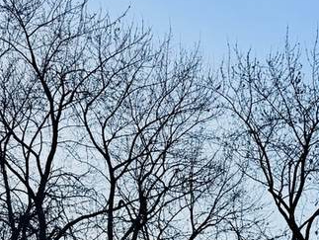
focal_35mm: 95
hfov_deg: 19.0
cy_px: 396
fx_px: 876
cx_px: 421
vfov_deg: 14.2
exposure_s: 1/1230
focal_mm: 6.76
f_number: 1.78
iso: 80
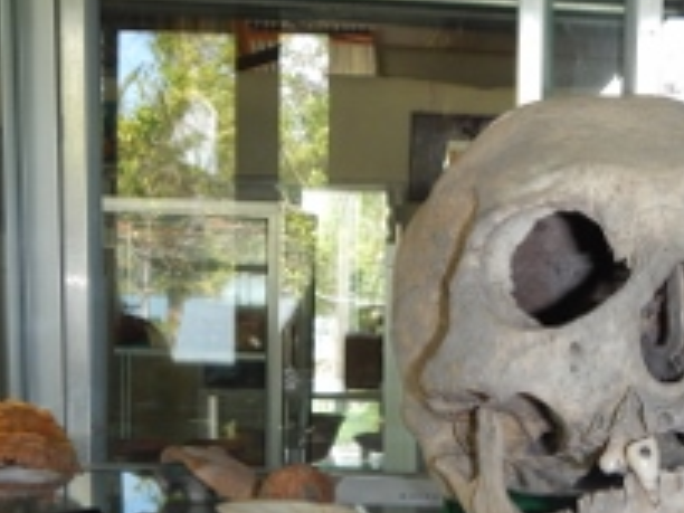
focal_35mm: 55
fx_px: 1087
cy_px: 422
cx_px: 453
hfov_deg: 34.6
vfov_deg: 26.0
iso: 200
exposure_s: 1/30
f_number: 3.9
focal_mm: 5
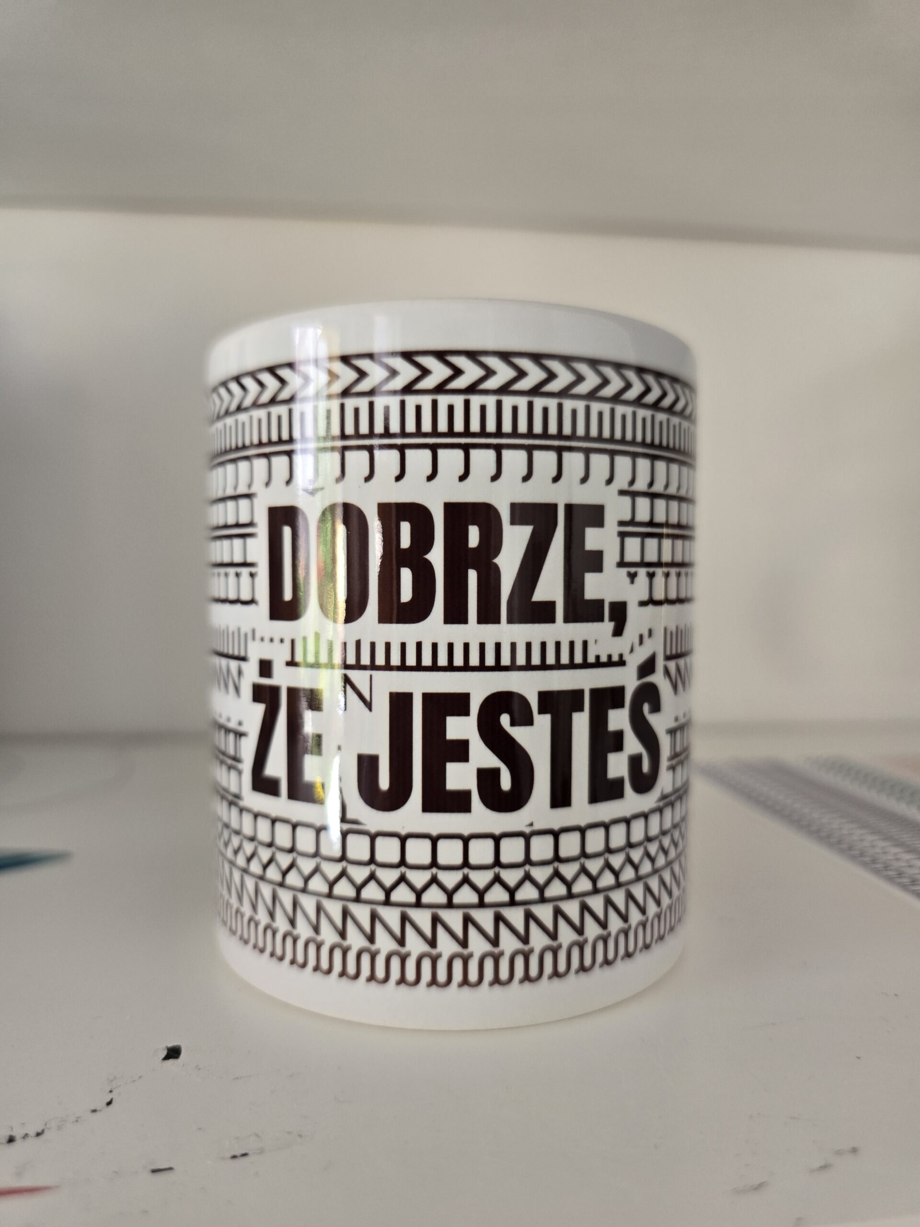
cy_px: 614
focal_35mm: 23
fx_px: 815
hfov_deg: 58.9
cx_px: 460
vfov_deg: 73.9
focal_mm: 6.3
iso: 200
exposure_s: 1/100
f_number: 1.7
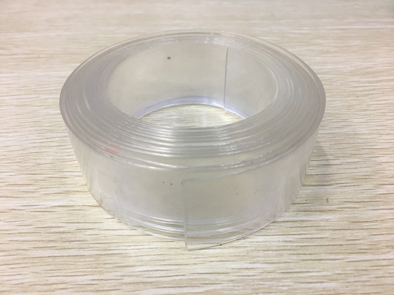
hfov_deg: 61.7
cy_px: 148
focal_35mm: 29
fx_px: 330
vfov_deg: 48.2
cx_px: 197
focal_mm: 4.15
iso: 40
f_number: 2.2
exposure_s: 1/33
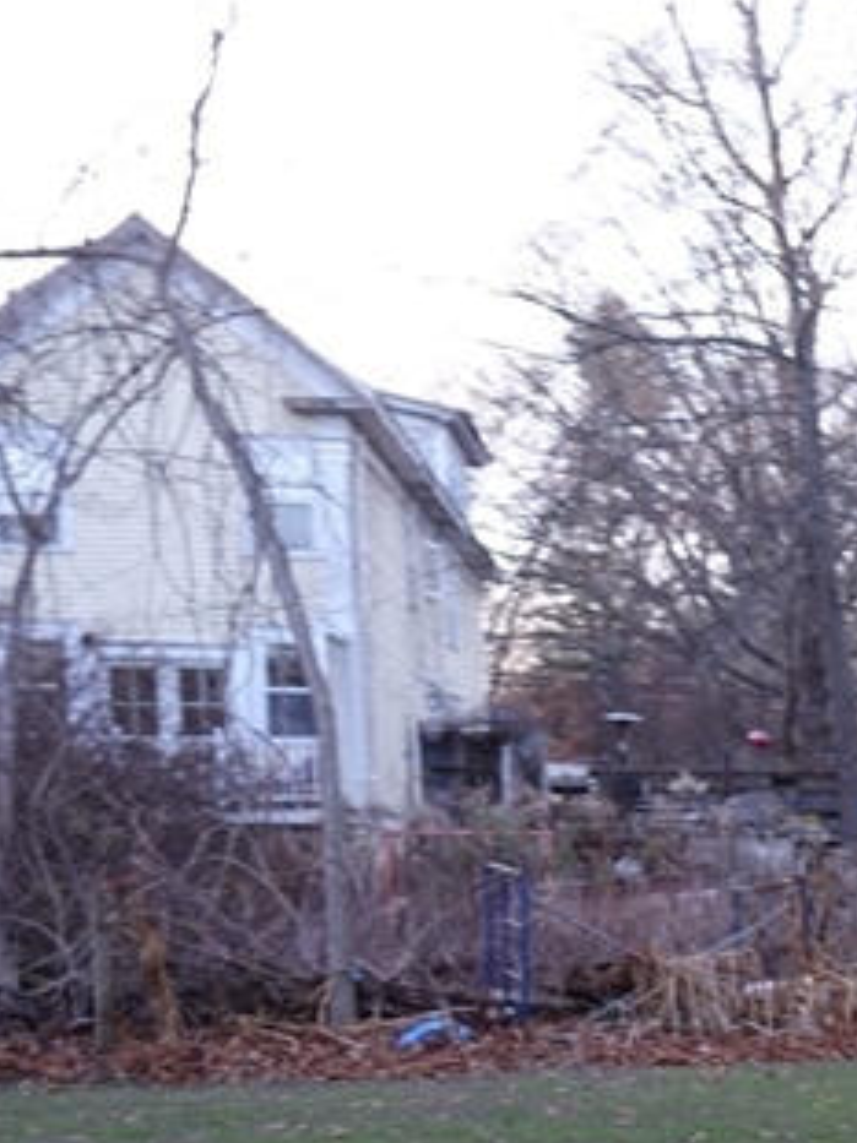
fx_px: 2510
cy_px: 1119
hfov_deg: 16.3
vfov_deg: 24.6
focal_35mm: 76
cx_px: 1548
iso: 100
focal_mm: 8.93
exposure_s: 1/80
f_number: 2.5
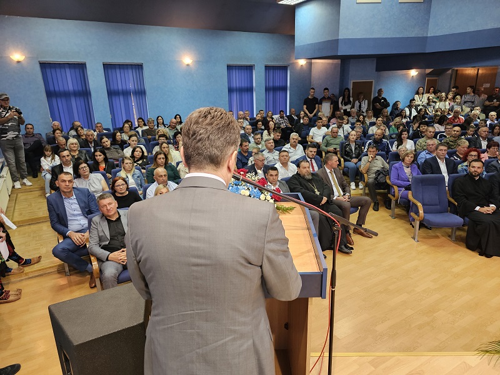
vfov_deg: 58.9
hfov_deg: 73.9
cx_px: 250
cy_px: 188
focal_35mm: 23
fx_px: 332
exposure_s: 1/100
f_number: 1.7
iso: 640
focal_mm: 6.3
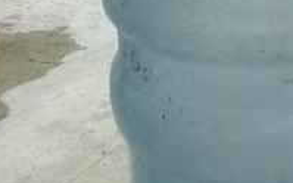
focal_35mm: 132
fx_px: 1053
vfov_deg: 9.2
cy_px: -204
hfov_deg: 14.3
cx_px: 501
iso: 50
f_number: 2.2
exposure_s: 1/527
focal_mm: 3.3
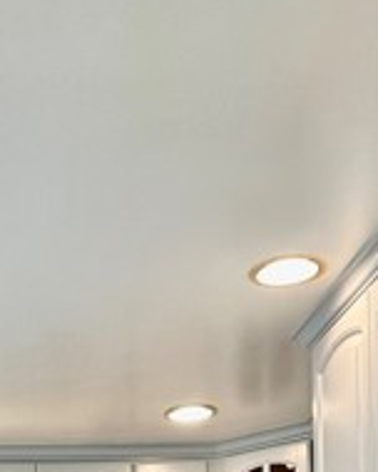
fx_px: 1105
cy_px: 745
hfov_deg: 18.9
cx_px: 0
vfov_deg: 20.1
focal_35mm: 79
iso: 160
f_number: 1.78
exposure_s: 1/120
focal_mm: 6.86
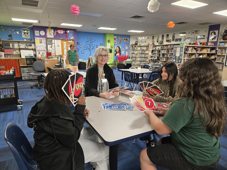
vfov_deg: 58.9
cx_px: 114
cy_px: 85
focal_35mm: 23
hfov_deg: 73.9
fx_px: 151
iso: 320
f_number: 1.8
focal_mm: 5.4
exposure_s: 1/120
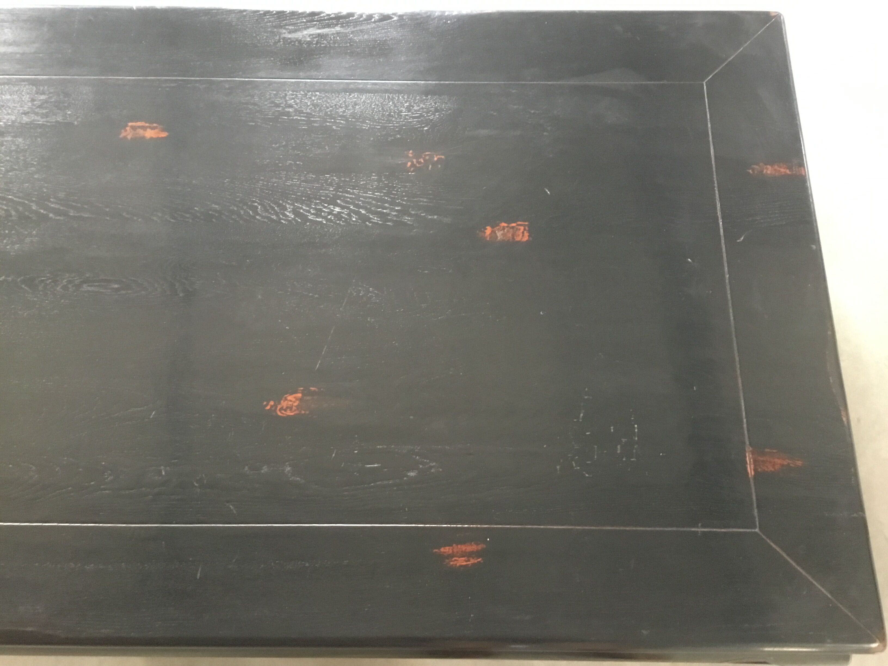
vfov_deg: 45.4
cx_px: 444
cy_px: 333
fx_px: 795
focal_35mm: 31
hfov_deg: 58.4
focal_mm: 3.3
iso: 400
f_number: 2.4
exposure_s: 1/17
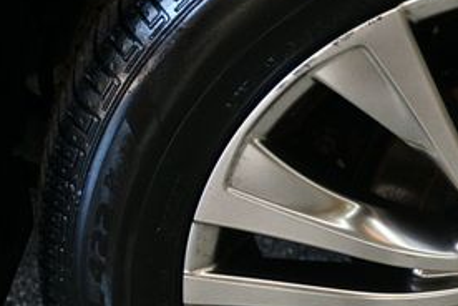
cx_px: 524
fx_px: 1857
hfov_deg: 13.7
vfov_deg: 9.4
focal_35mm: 146
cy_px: 276
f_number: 4.5
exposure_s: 1/125
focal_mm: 42
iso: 1400
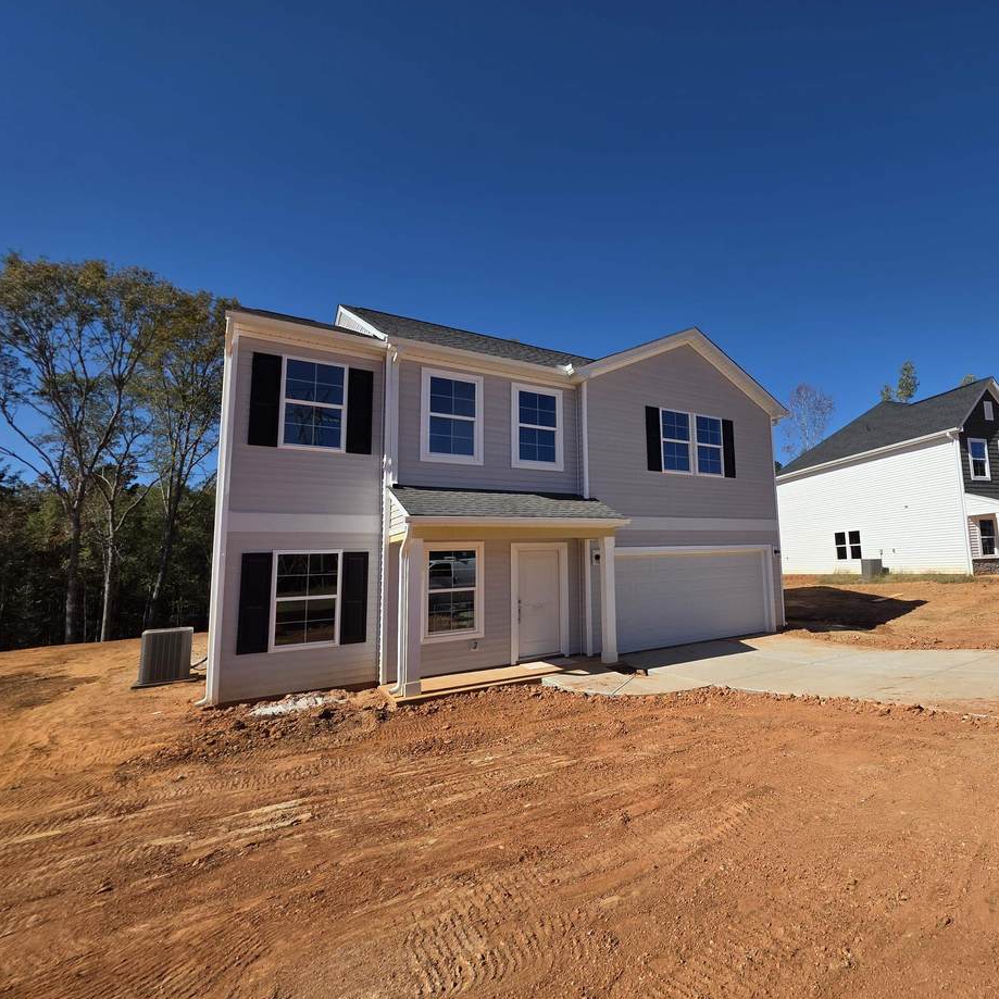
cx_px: 676
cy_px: 496
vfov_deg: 87.4
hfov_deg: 84.0
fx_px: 522
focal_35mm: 16
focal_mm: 2.2
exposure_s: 1/3238
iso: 40
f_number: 1.9
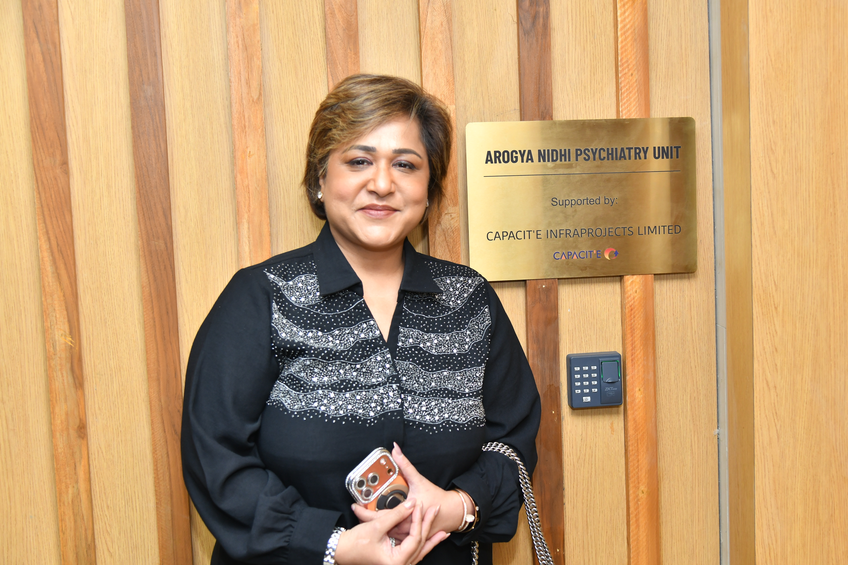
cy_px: 299
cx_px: 465
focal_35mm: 53
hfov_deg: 37.5
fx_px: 1248
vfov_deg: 25.5
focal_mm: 48
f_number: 4
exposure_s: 1/60
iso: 500
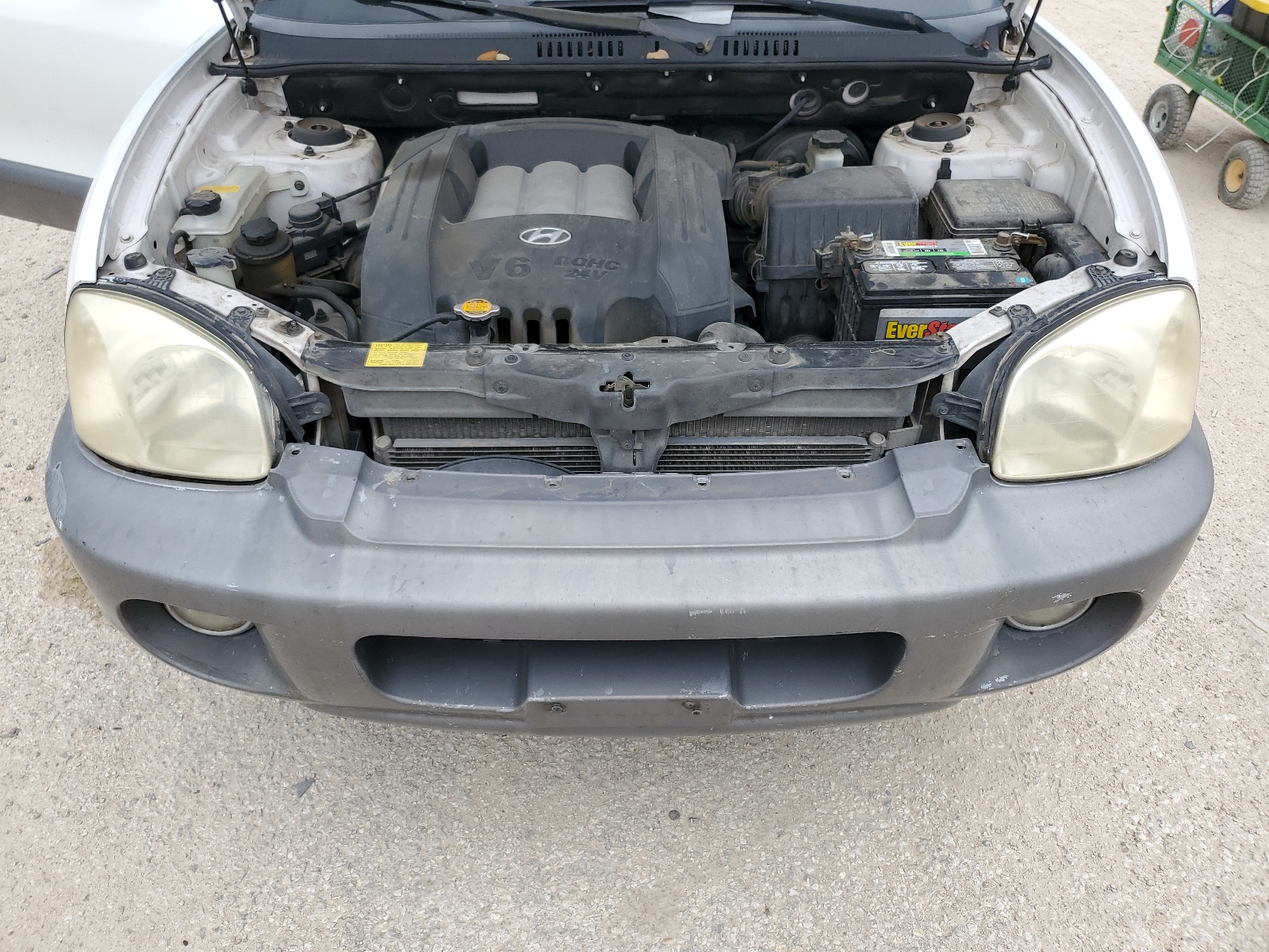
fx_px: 953
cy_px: 476
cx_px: 634
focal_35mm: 26
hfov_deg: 67.3
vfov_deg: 53.1
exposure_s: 1/833
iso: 50
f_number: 1.5
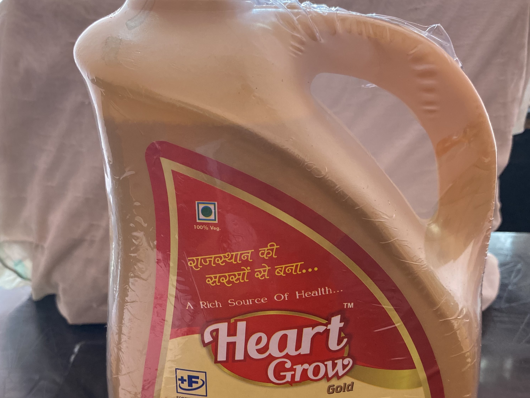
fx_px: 536
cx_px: 265
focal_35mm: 35
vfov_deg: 39.8
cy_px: 288
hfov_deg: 52.6
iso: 320
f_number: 1.8
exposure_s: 1/50
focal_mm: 4.25
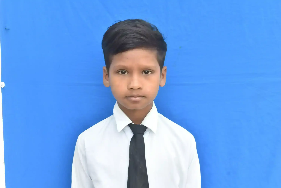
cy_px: 94
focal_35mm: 82
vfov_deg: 16.6
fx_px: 644
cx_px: 140
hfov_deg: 24.6
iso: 500
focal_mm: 55
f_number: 8
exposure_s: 1/60
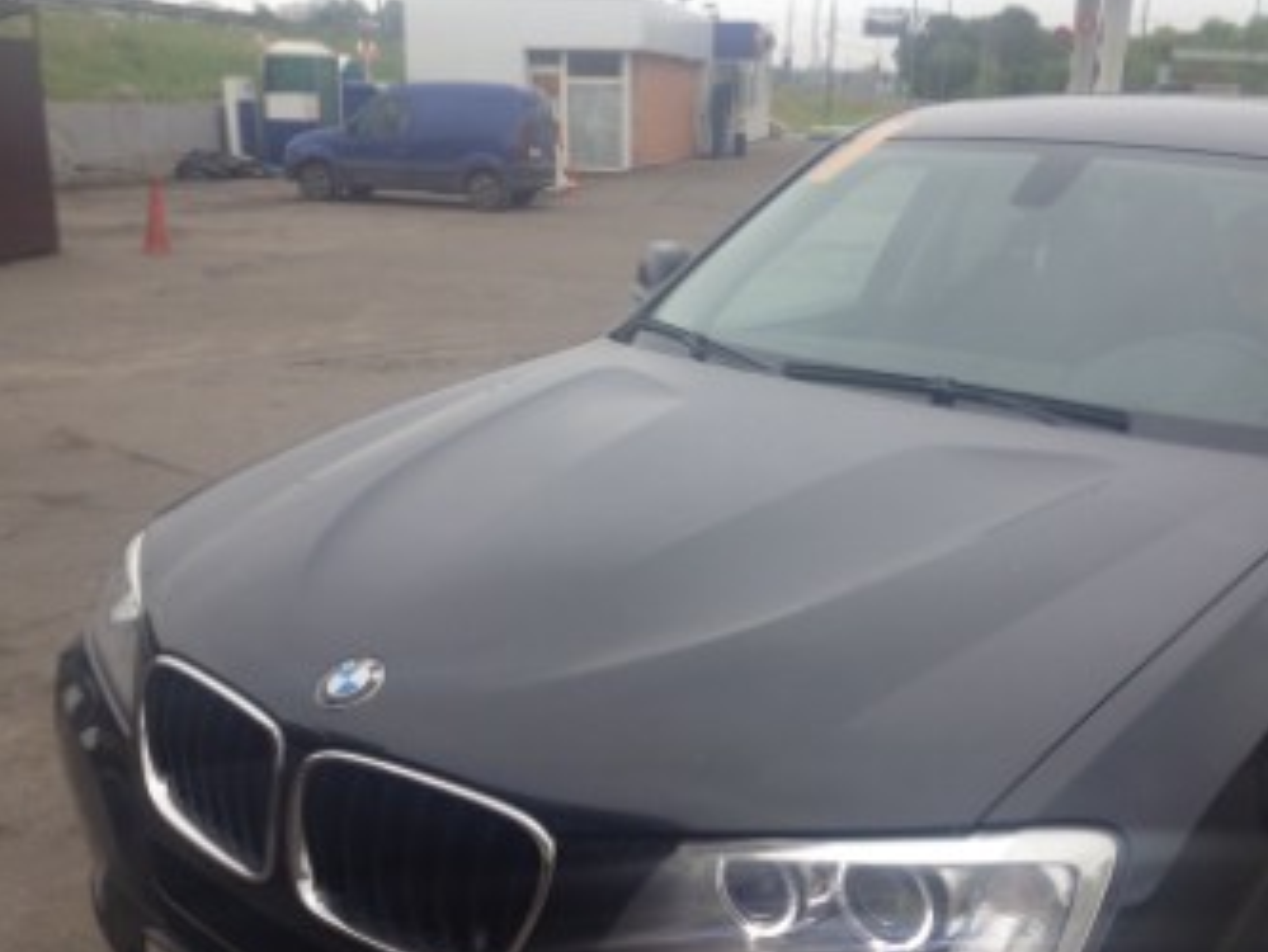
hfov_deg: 44.7
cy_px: 533
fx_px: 1539
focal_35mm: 42
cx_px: 720
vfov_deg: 34.3
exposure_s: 1/381
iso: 50
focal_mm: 4.28
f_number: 2.4
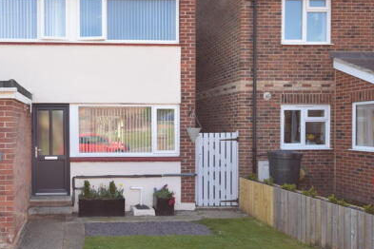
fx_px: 364
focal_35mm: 35
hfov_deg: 52.0
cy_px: 134
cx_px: 92
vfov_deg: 37.8
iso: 140
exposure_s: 1/125
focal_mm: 14
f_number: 5.6
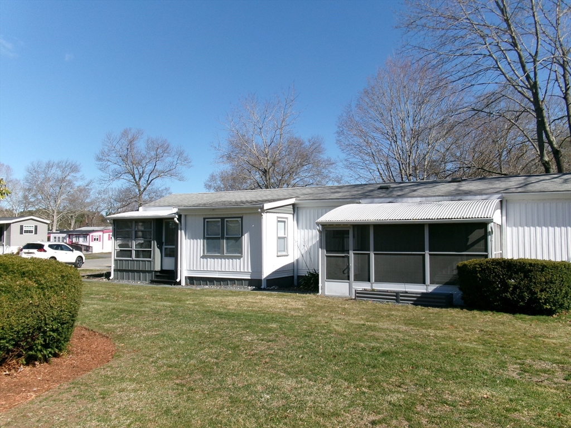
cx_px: 286
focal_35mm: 28
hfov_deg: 63.4
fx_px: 462
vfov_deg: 49.7
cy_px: 214
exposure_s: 1/125
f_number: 10.8
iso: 100
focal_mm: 5.1
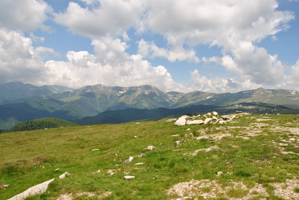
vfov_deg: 48.0
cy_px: 100
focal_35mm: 27
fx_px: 225
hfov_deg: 67.3
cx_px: 150
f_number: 8
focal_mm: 18
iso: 100
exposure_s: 1/250
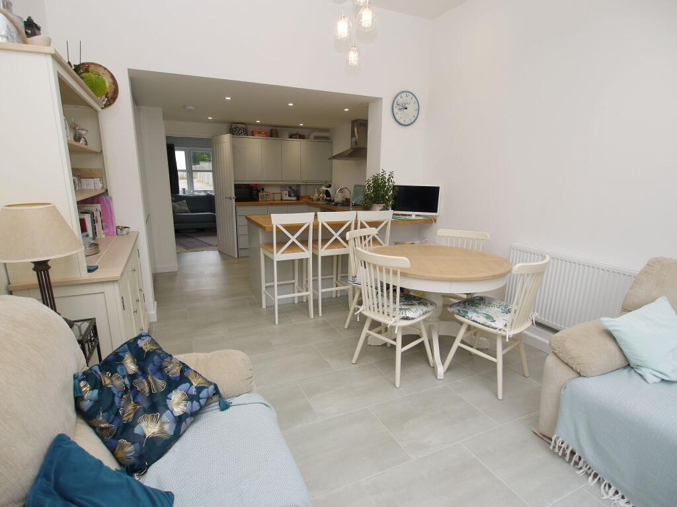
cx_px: 338
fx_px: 352
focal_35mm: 18
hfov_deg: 87.8
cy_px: 254
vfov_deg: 71.6
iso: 100
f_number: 4
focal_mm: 9
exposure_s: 1/60
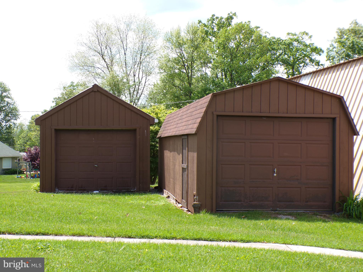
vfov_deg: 29.7
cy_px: 136
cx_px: 182
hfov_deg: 38.9
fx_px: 514
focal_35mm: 49
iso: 100
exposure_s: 1/160
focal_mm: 8.7
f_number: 5.3
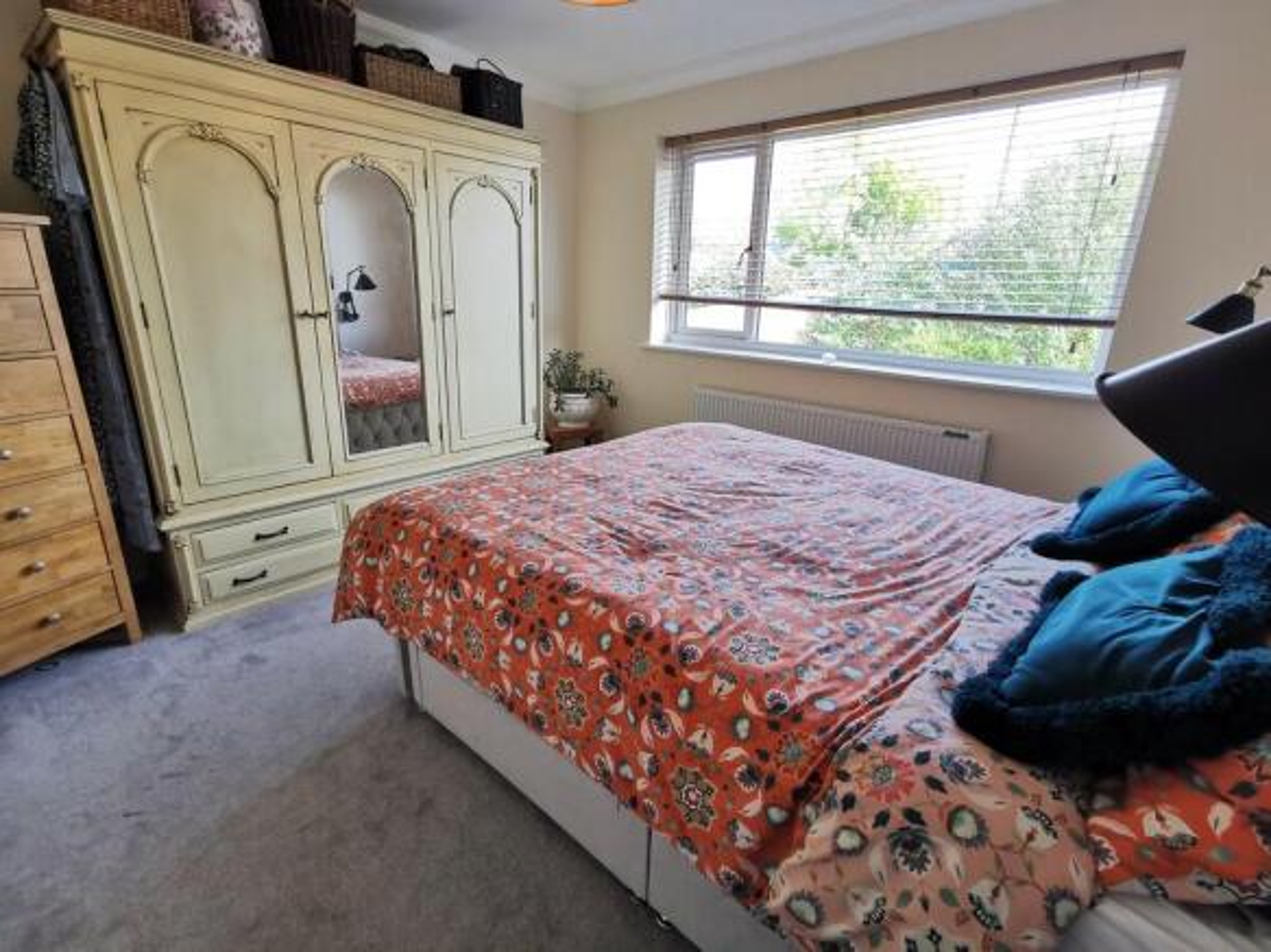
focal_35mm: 17
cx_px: 636
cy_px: 476
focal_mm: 2.26
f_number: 2.2
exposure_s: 1/50
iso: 125
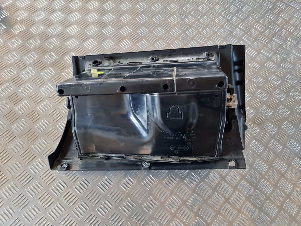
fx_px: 226
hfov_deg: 67.3
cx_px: 150
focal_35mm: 26
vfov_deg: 53.1
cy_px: 113
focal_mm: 5.4
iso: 160
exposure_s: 1/100
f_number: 1.8
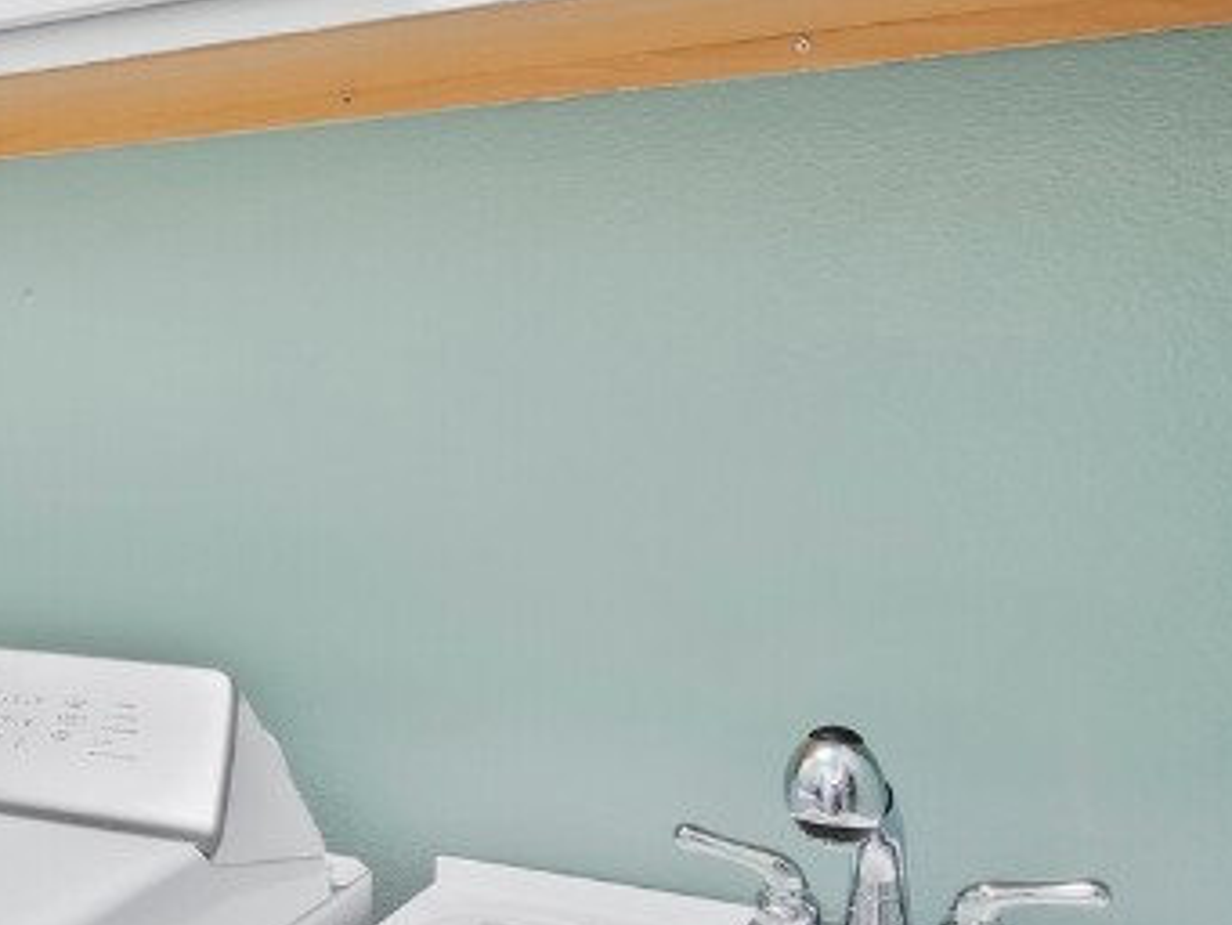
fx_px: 1495
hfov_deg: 38.2
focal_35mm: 42
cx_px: -79
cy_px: 426
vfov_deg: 34.4
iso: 400
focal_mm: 7
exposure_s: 2
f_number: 10
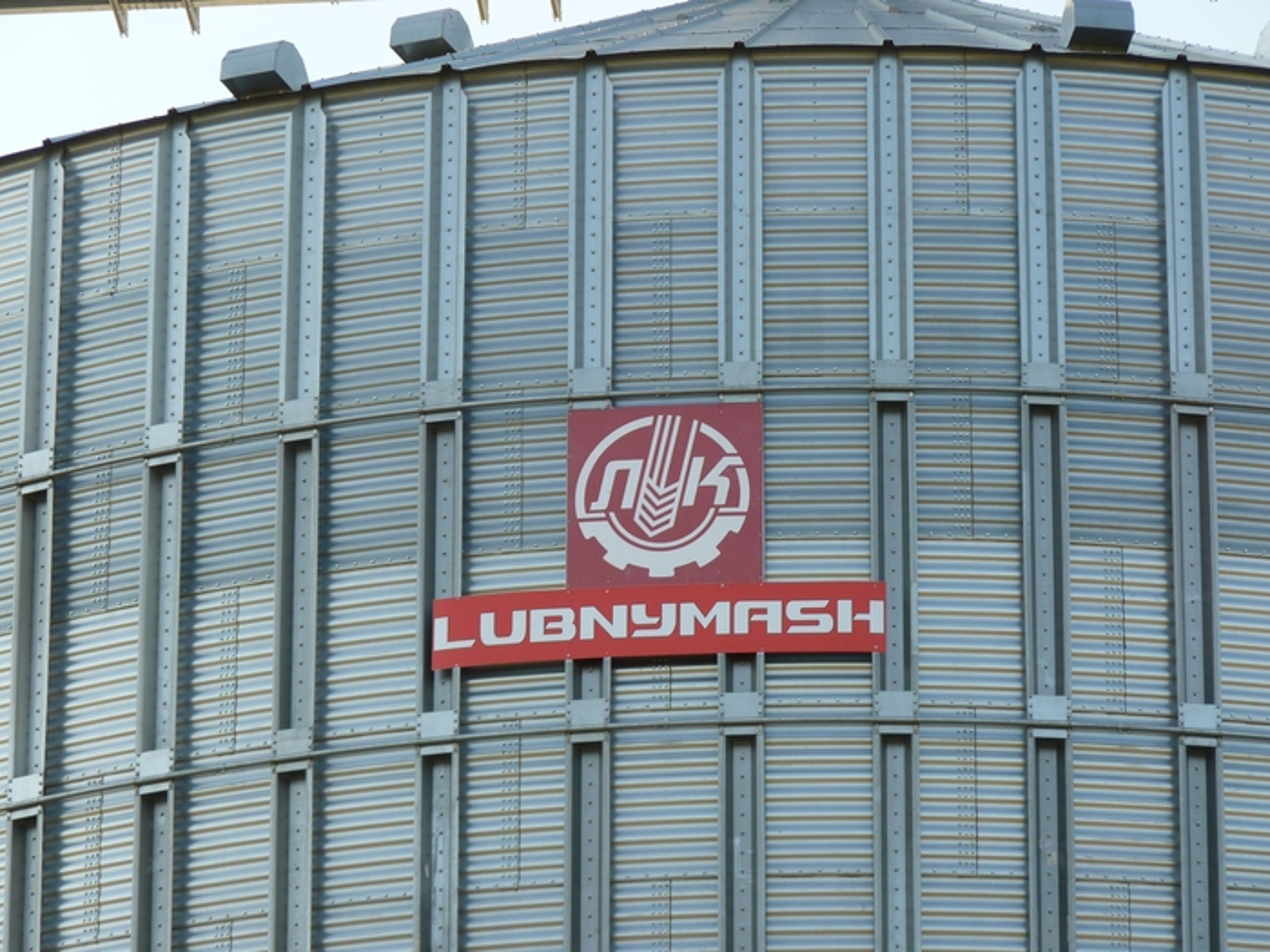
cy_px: 476
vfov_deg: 6.5
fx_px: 8365
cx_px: 635
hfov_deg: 8.7
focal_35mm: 228
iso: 80
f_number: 4
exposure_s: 1/125
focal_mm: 40.5
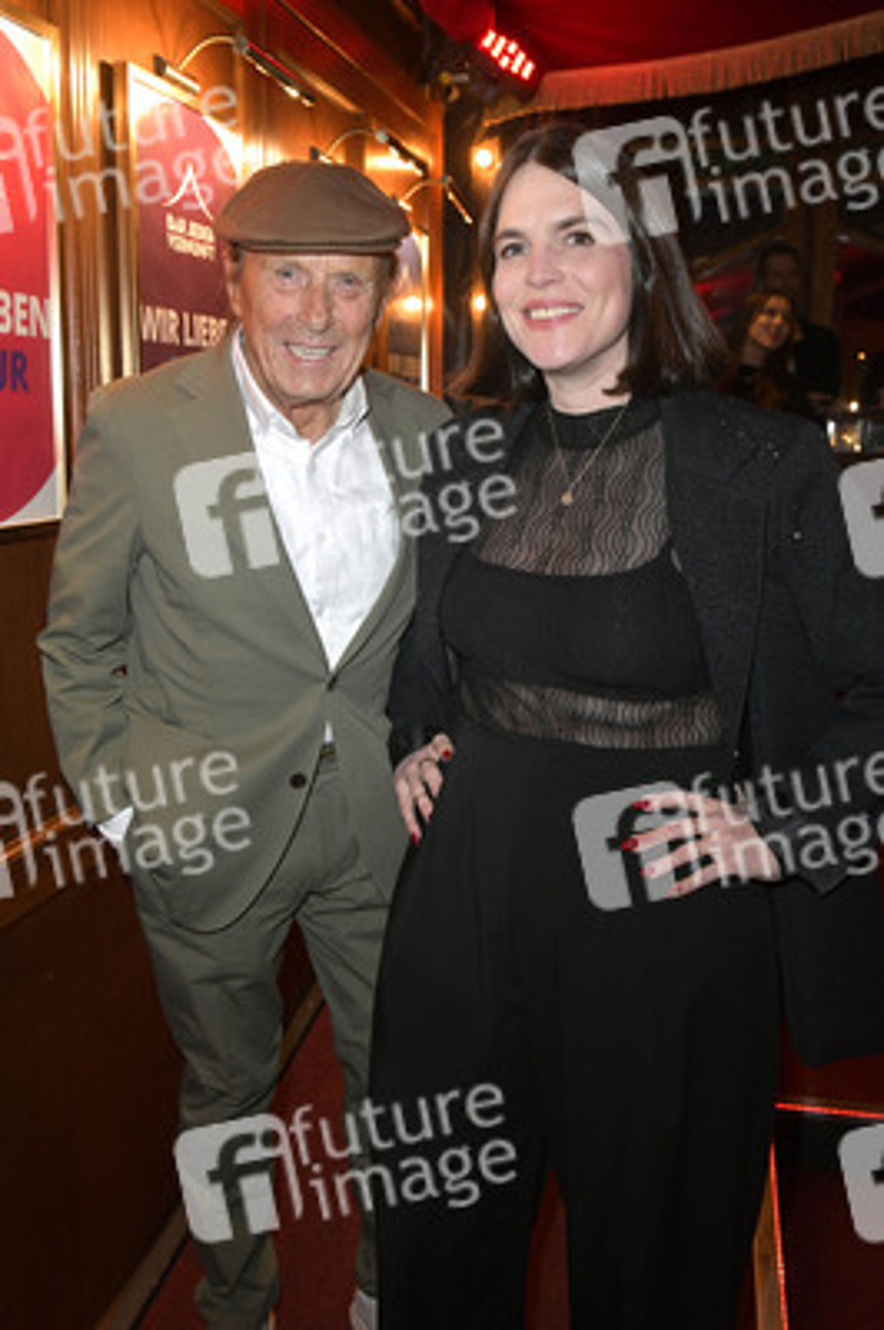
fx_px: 1181
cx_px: 442
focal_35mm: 32
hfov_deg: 41.0
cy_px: 665
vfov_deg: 58.8
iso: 2500
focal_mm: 32
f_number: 6.3
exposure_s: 1/200
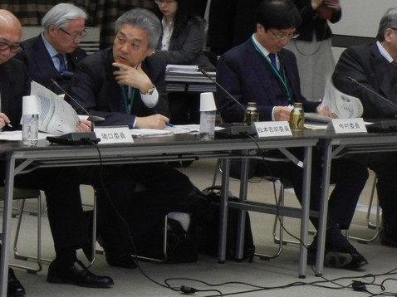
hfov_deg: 14.5
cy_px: 144
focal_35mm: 136
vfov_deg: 10.9
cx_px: 198
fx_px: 1559
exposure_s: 1/30
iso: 800
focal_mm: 20.9
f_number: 4.6
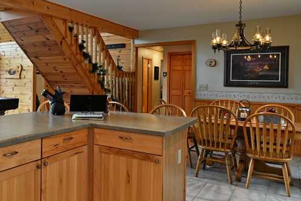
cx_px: 63
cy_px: 82
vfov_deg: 37.8
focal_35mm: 35
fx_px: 293
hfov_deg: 51.2
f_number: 5.6
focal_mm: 16
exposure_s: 1/15
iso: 200
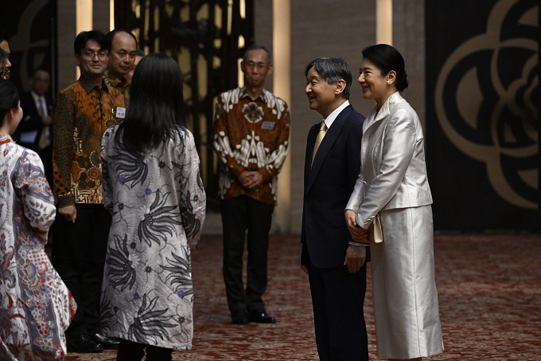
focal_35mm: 190
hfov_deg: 10.8
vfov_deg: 7.2
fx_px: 2854
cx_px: 270
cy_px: 180
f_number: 5.6
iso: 6400
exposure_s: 1/160
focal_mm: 190
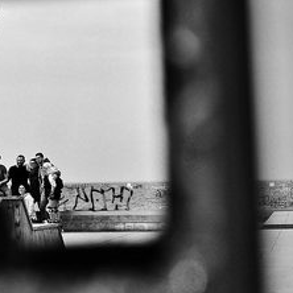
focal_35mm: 120
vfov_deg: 14.5
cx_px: -44
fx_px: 1151
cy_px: 177
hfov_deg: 14.1
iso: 320
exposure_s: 1/3200
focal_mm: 35
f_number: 6.3
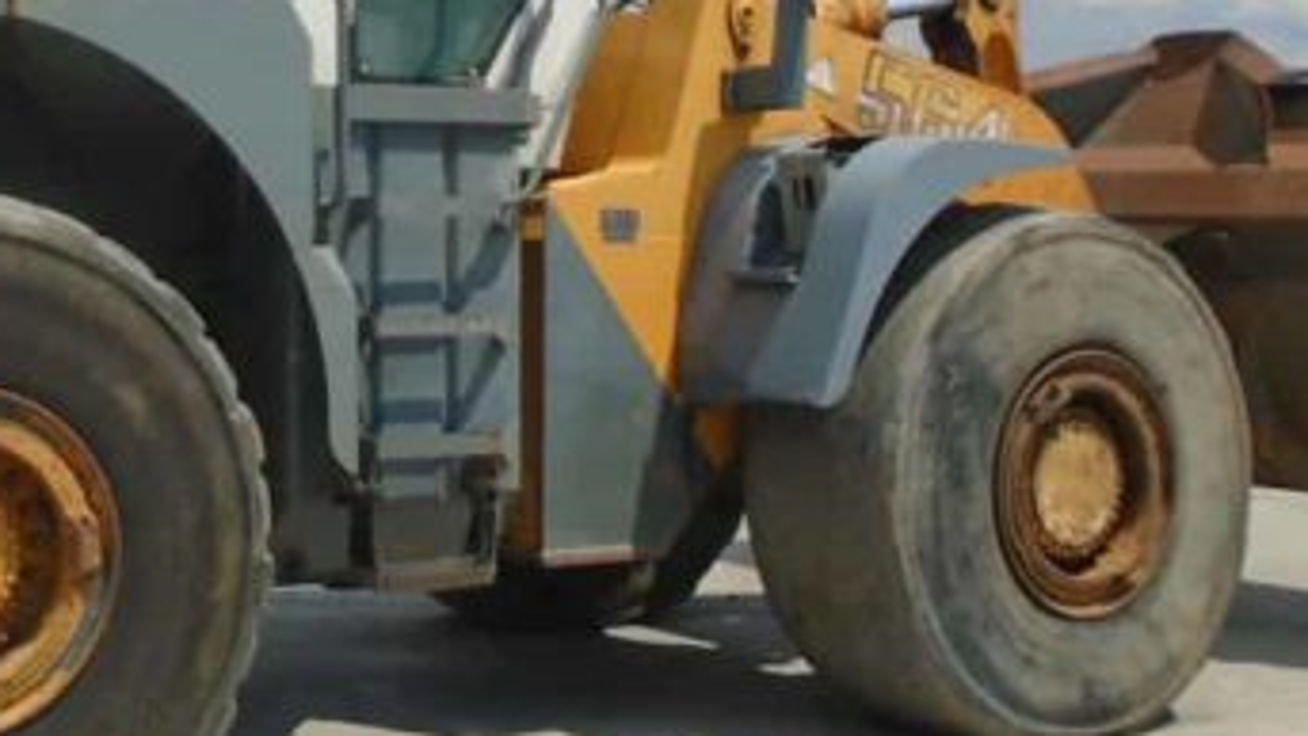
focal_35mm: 66
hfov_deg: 31.3
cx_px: 313
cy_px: 103
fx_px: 2289
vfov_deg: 18.0
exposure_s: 1/320
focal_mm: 4.6
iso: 100
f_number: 8
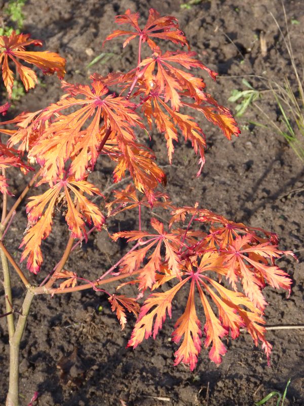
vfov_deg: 15.2
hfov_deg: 11.4
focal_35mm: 130
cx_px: 152
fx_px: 1522
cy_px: 203
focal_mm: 23.5
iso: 100
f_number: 4
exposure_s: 1/200
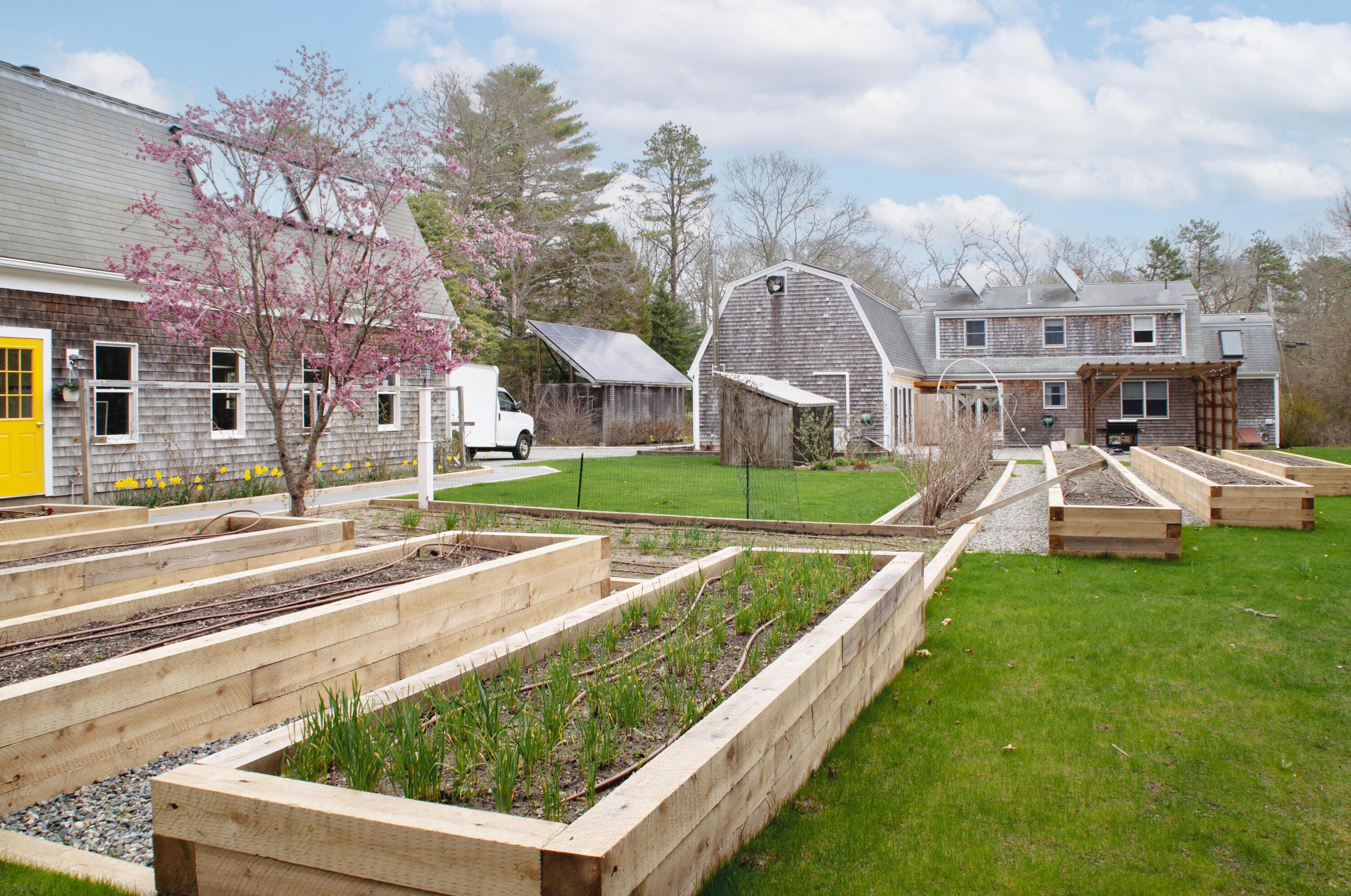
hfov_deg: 67.4
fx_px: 1012
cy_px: 448
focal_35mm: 27
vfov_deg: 47.8
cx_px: 676
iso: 250
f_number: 10
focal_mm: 18
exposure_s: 1/125
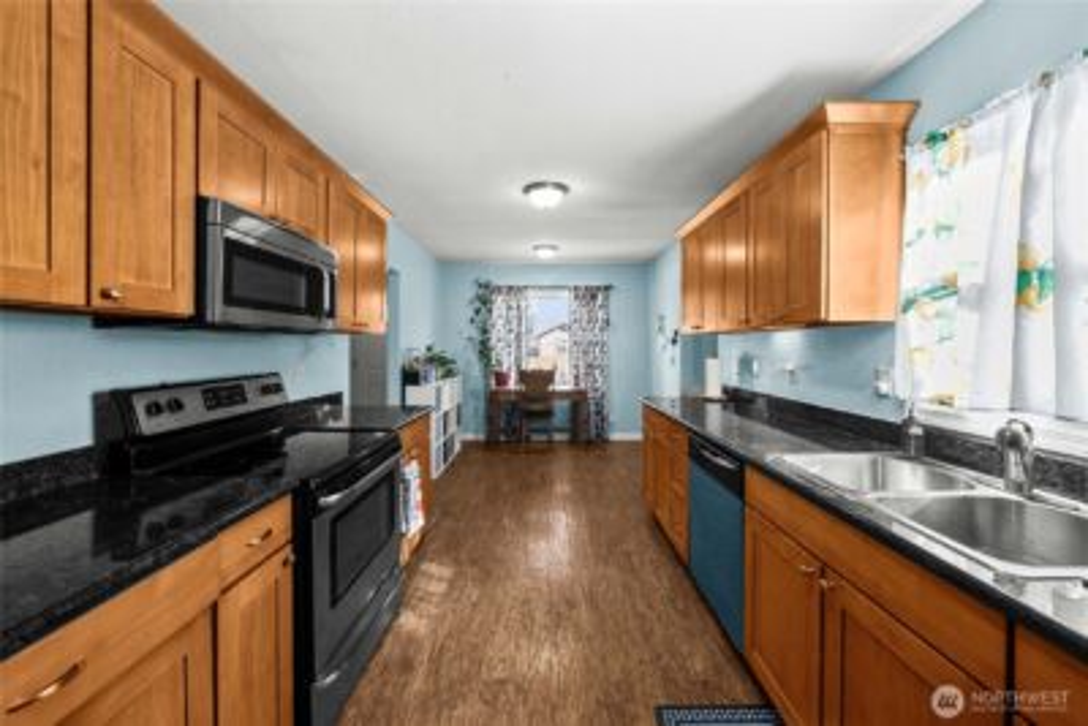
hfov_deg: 108.3
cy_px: 363
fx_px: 393
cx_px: 544
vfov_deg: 85.5
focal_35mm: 13
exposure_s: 1/5
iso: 1000
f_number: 7.1
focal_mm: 13
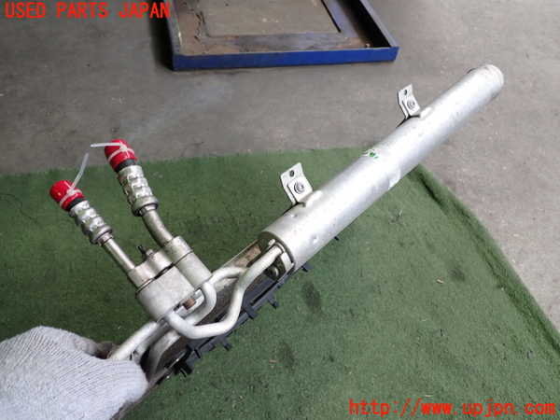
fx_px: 485
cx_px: 280
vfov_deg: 46.8
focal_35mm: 30
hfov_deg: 60.0
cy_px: 210
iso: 200
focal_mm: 5.4
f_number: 2.3
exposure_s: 1/60
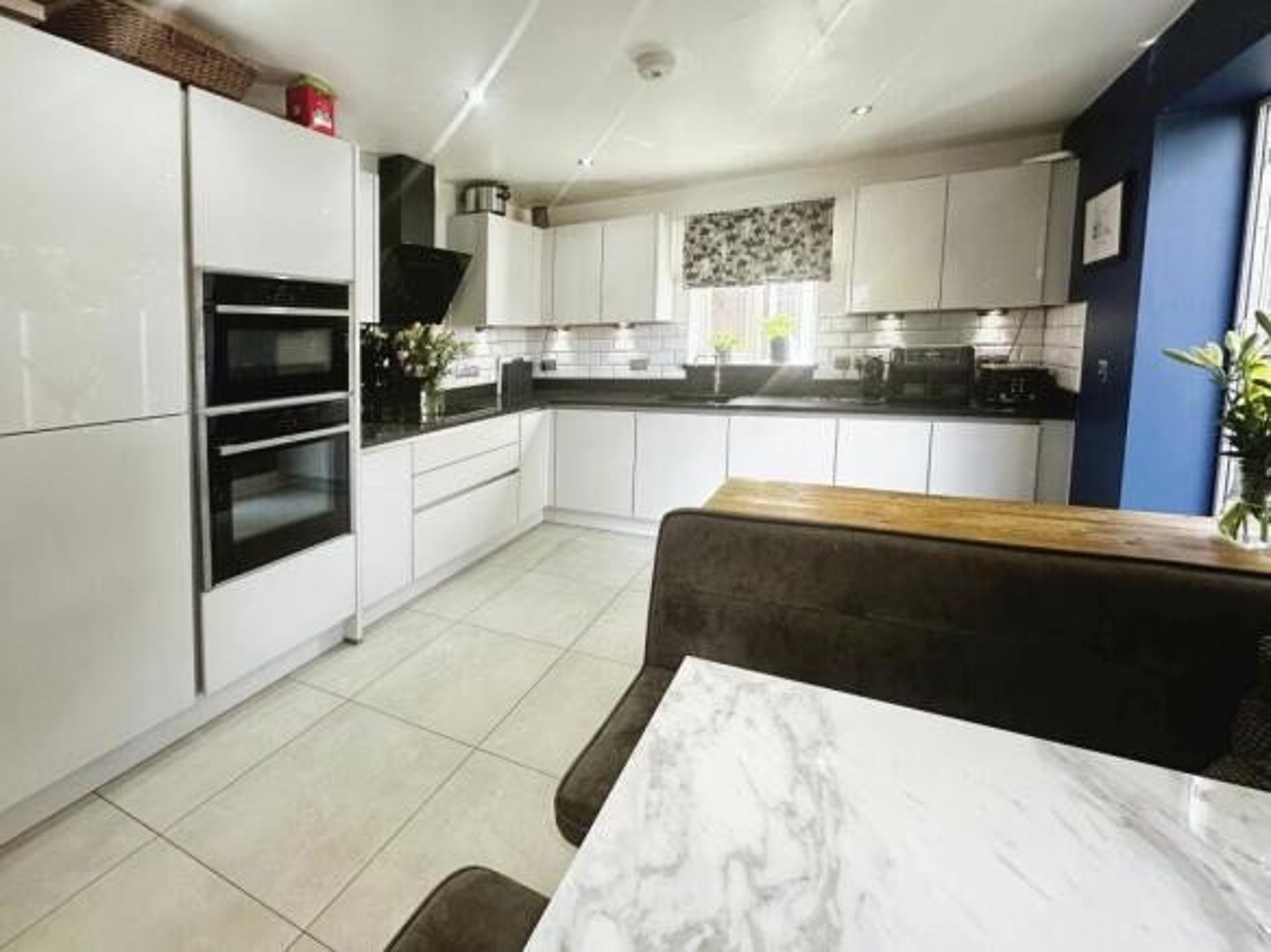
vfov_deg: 85.7
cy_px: 476
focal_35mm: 14
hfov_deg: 102.1
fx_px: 514
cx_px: 636
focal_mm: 2.22
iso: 125
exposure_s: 1/100
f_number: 2.2
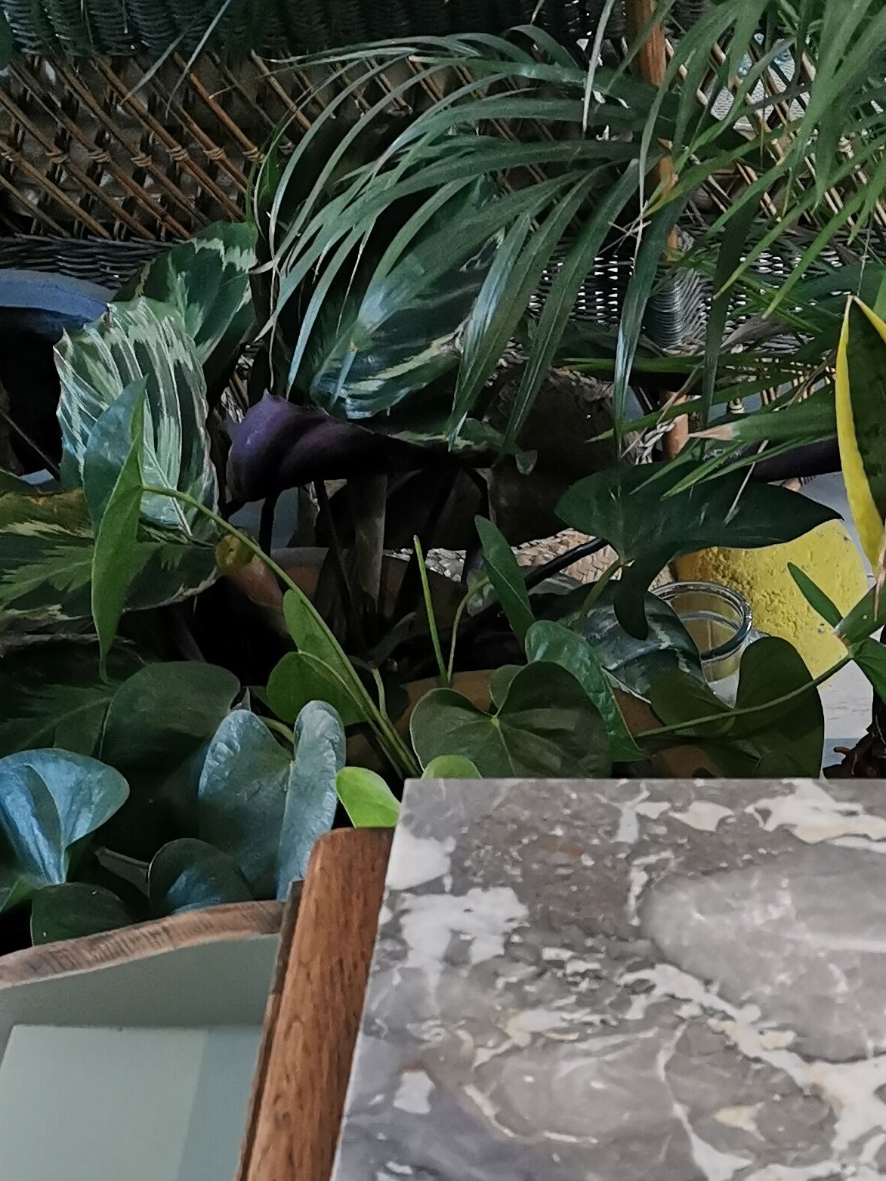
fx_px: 2149
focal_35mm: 63
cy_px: 1291
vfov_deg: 28.1
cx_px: 856
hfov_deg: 22.5
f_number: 1.6
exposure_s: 1/50
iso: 320
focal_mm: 5.56
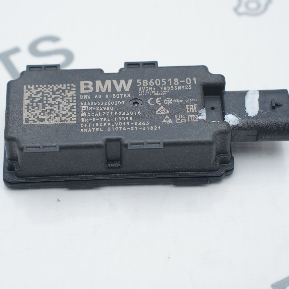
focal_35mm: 116
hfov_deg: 15.0
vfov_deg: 15.0
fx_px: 1096
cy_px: 120
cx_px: 128
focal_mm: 75
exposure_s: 1/160
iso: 500
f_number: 6.3
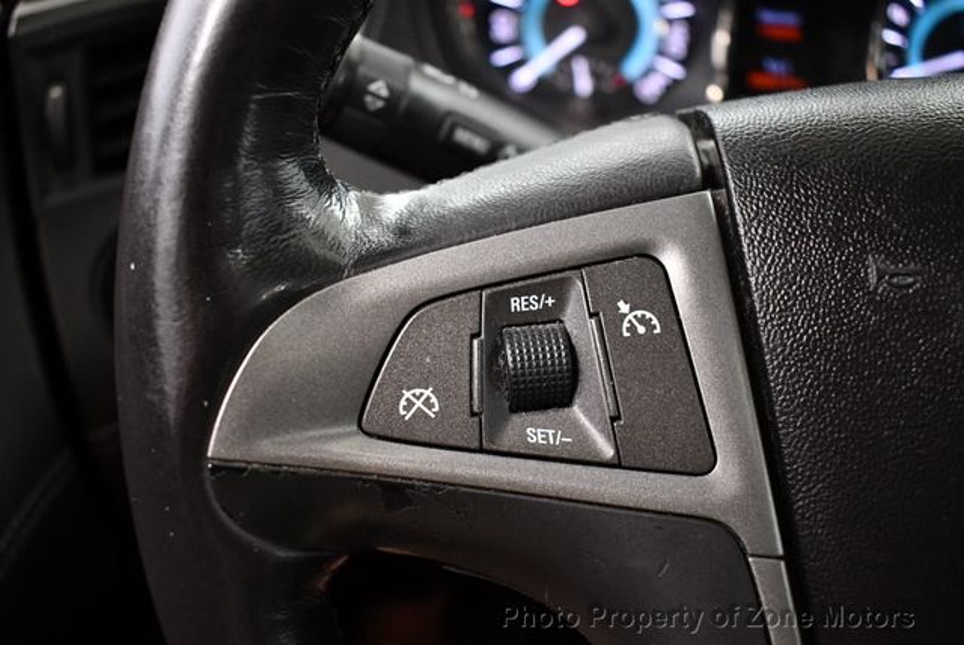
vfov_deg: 36.9
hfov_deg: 53.1
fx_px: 965
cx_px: 482
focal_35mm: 36
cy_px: 322
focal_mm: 18
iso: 3200
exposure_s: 1/80
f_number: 3.5
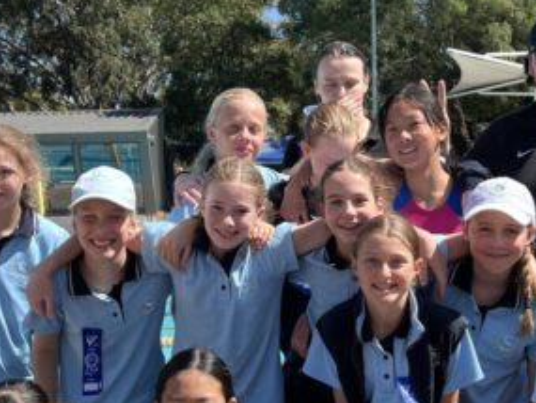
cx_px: 340
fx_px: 1131
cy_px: 279
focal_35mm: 73
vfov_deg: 20.1
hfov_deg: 26.6
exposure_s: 1/1779
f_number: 1.5
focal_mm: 5.7
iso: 50
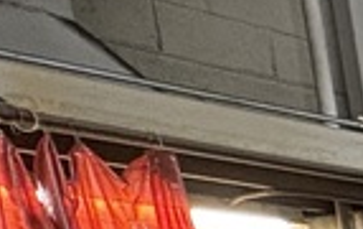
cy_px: 695
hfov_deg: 11.3
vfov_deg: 9.6
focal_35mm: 106
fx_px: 1051
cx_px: 1099
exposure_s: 1/60
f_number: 2.2
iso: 320
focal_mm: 2.22
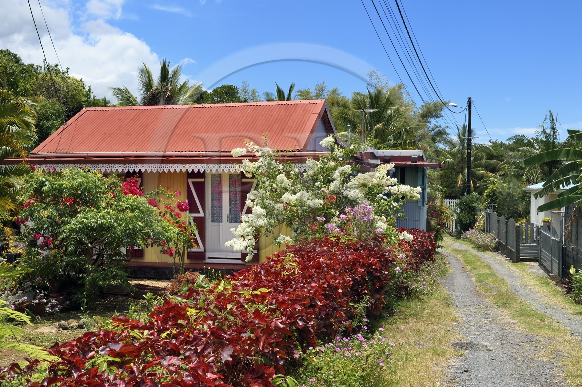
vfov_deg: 29.2
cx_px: 291
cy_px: 194
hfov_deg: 42.8
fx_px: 743
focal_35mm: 46
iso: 200
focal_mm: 46
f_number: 18
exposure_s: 1/250
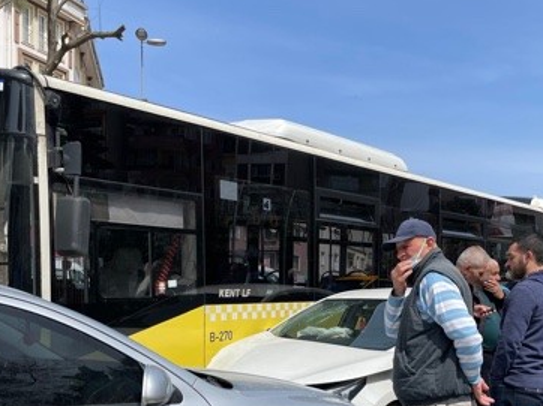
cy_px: 352
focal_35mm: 46
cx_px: 340
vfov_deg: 30.3
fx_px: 721
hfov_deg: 41.0
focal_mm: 4.2
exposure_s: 1/3401
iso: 32
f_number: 1.6
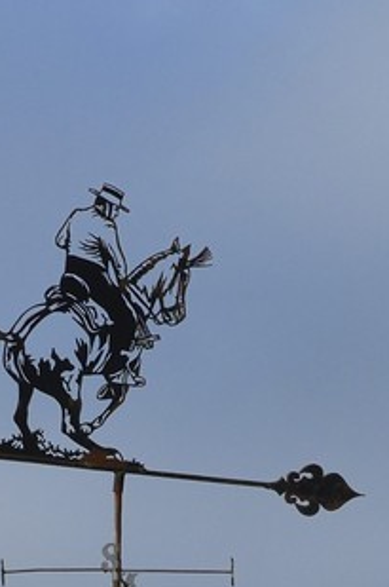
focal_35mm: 751
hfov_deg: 1.8
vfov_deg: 2.7
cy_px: 1455
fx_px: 12213
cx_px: 139
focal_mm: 145
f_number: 16
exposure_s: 1/400
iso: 400
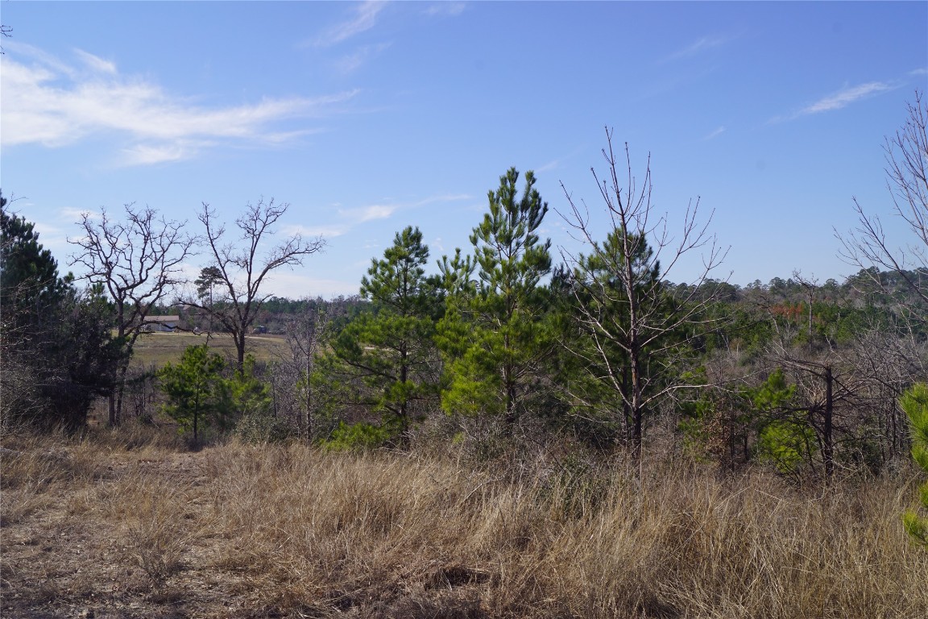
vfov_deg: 36.9
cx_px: 464
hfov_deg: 53.1
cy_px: 310
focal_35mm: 36
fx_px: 928
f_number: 14
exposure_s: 1/80
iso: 100
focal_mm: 24
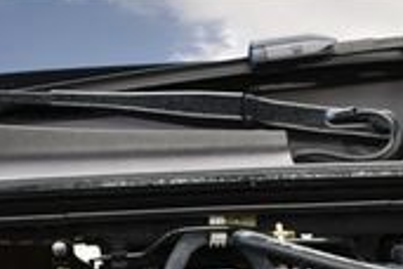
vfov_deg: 12.9
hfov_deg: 20.2
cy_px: 398
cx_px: 222
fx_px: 1131
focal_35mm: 101
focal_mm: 18
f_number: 3.5
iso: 560
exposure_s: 1/250
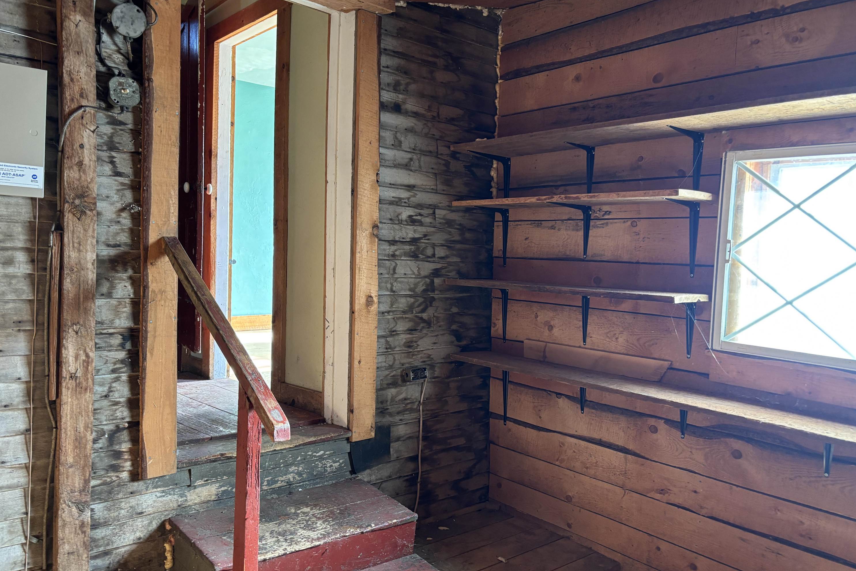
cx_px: 424
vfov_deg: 46.4
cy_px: 285
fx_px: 666
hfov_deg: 65.5
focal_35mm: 28
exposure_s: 1/60
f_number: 1.6
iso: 250
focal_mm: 5.96
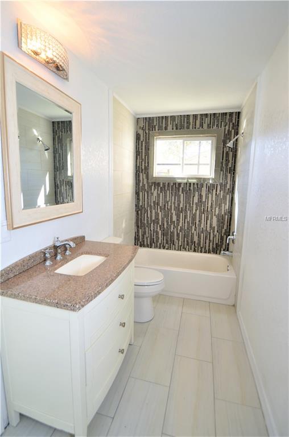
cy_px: 218
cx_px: 144
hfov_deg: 71.8
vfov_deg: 95.1
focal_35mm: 16
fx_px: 200
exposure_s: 1/60
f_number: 5
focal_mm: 11
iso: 280
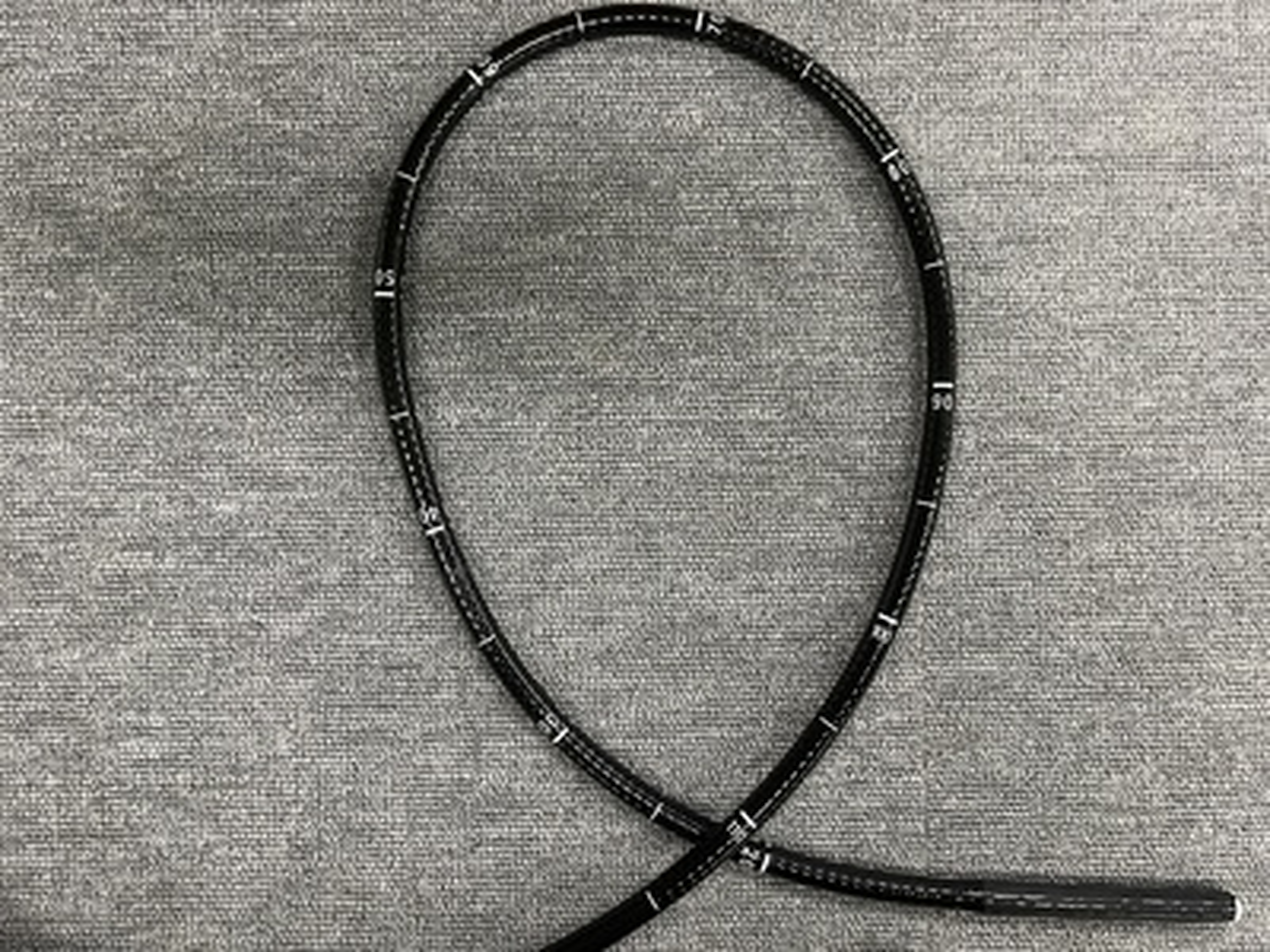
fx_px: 954
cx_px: 635
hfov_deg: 67.3
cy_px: 476
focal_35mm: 26
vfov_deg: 53.1
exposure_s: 1/60
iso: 160
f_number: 1.6
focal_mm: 4.2
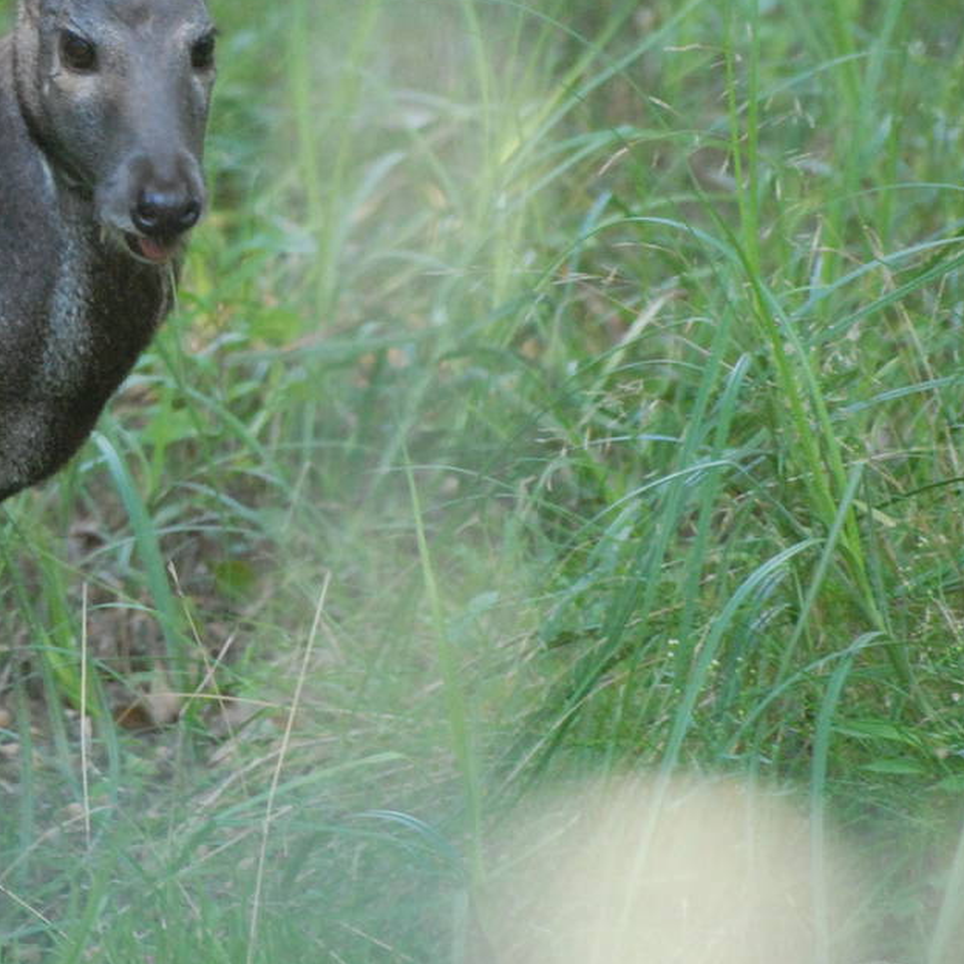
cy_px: 375
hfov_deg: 2.2
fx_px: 24733
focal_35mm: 785
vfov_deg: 2.2
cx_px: 19
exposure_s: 1/160
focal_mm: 240
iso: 1600
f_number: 5.3
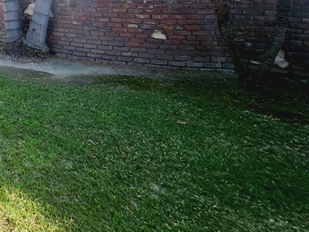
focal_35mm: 34
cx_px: -60
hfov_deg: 39.4
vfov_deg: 34.1
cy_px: -43
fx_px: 304
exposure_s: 1/289
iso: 32
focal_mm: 1.74
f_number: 2.2
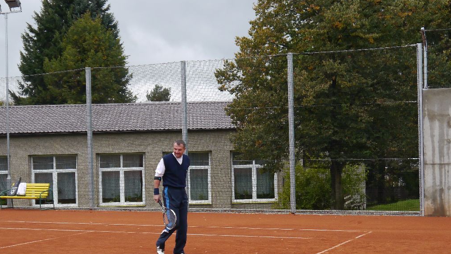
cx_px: 225
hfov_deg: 32.4
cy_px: 167
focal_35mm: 65
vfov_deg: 18.5
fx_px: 777
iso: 500
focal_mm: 21
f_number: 4.3
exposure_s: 1/500
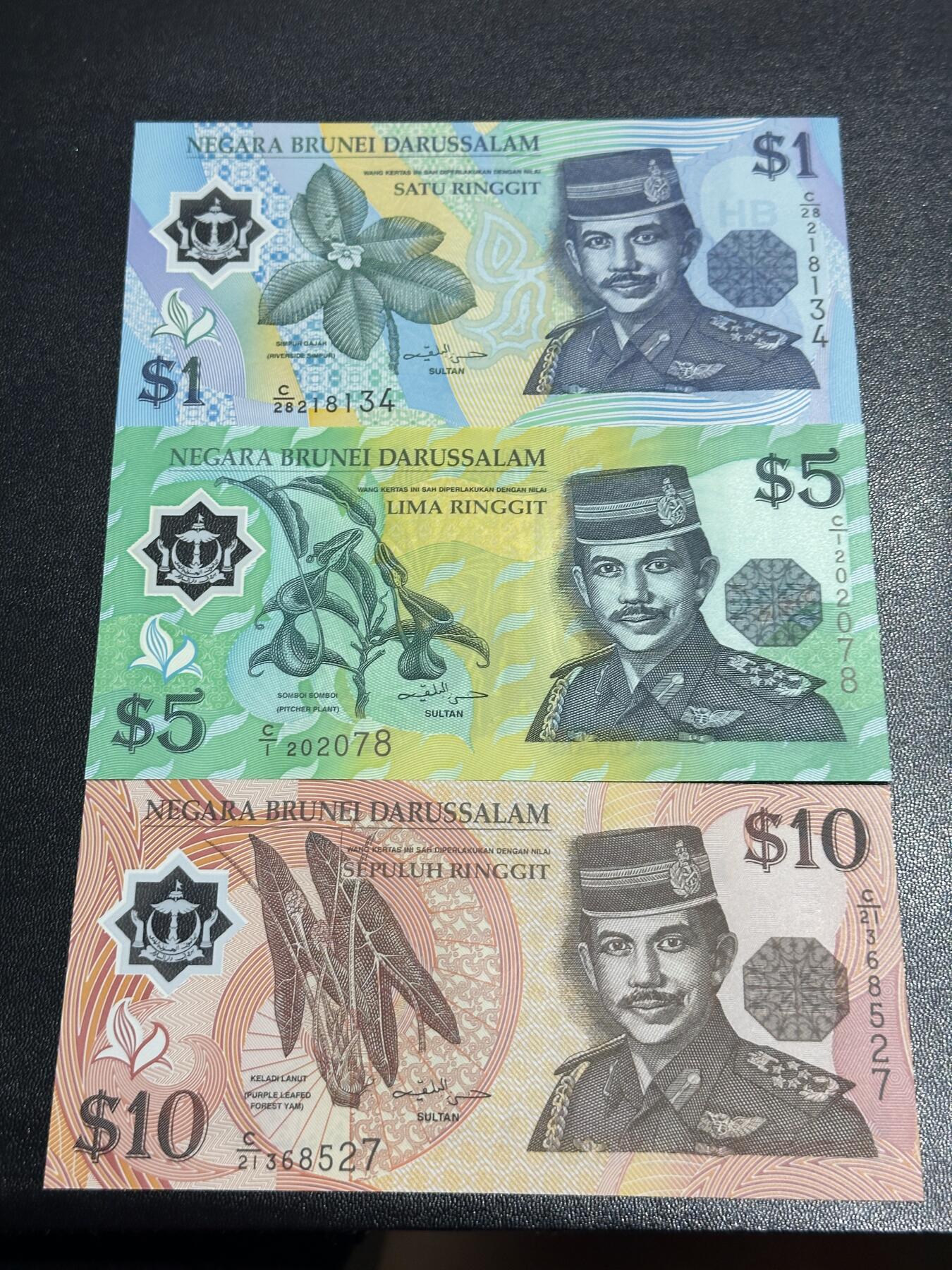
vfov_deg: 39.7
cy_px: 635
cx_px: 476
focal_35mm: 48
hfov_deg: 30.3
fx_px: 1760
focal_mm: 6.86
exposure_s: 1/50
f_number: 1.78
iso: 125
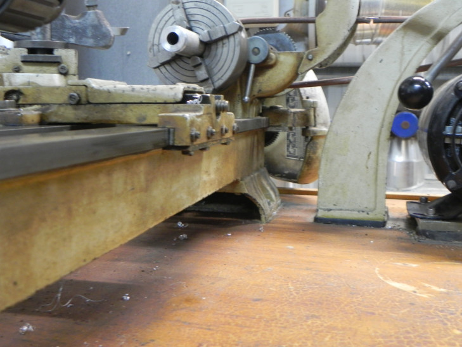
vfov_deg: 35.1
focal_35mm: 41
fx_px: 547
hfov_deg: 45.8
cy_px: 174
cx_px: 231
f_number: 3.2
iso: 400
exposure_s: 1/6.5
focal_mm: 7.3
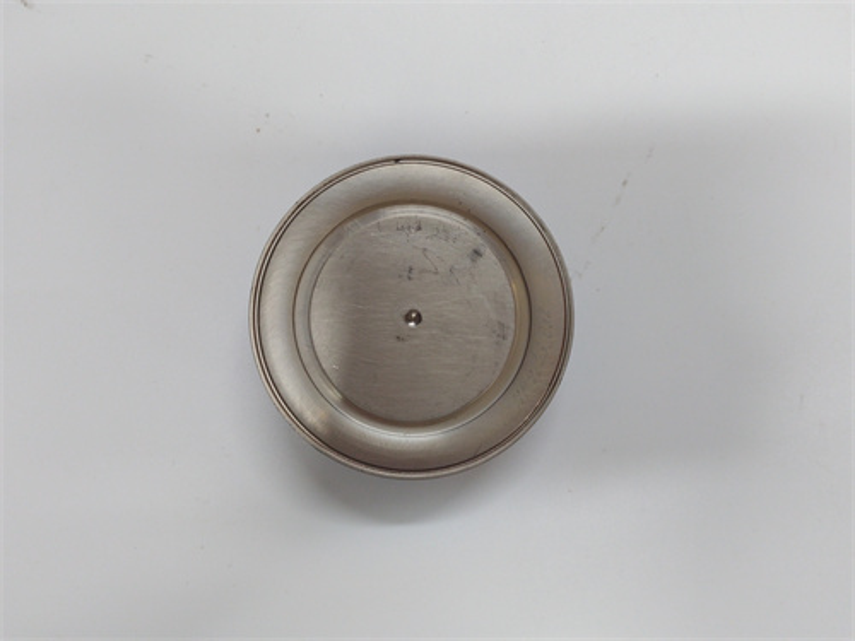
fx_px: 667
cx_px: 428
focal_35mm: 27
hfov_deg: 65.3
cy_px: 320
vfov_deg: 51.4
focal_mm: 3.79
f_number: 2
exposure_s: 1/33
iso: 148
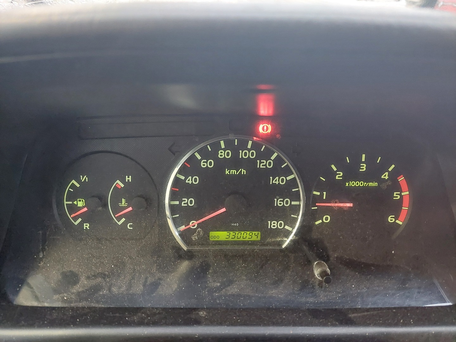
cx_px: 228
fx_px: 329
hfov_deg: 69.4
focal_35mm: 25
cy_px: 171
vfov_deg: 54.9
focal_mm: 5.23
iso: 1000
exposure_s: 1/25
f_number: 1.8
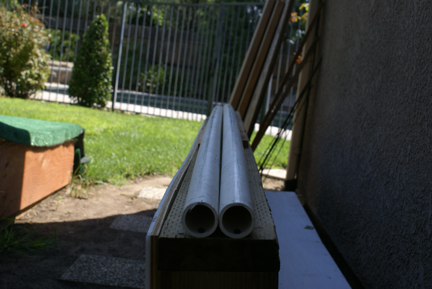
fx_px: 630
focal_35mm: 52
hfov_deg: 37.8
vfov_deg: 25.8
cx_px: 216
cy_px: 144
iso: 100
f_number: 8
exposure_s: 1/100
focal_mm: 35
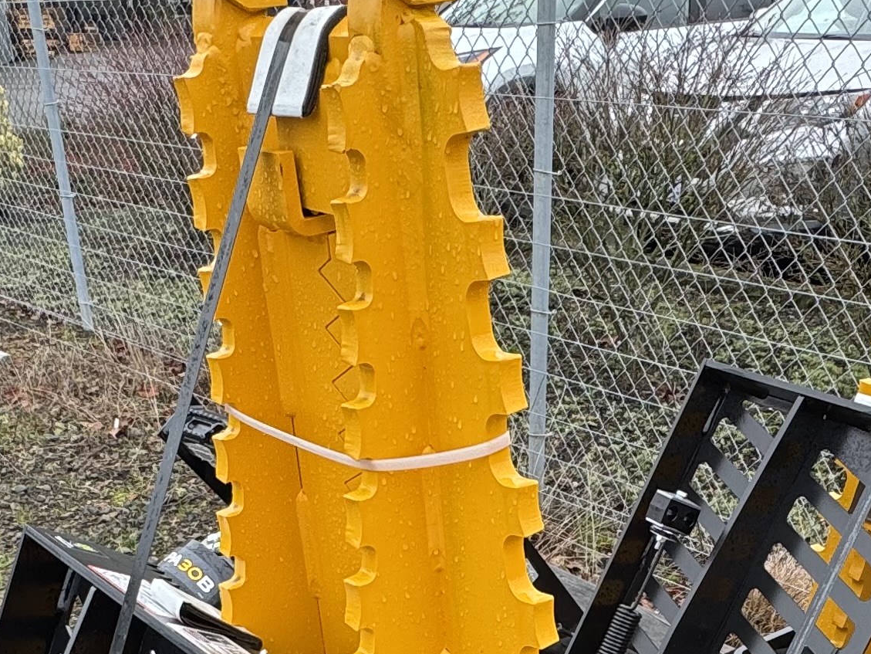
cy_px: 795
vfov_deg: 25.9
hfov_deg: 38.2
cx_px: 453
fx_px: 1258
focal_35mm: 50
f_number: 2.2
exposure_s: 1/99
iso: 80
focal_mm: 2.22
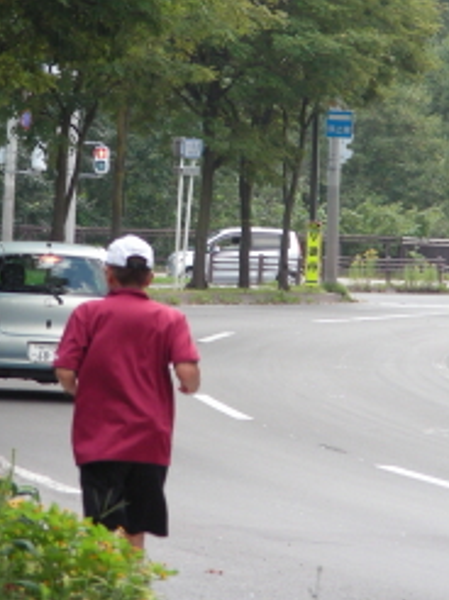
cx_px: 162
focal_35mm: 359
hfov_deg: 4.1
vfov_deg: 5.5
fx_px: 6220
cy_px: 220
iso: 149
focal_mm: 32.7
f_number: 3.5
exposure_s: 1/162
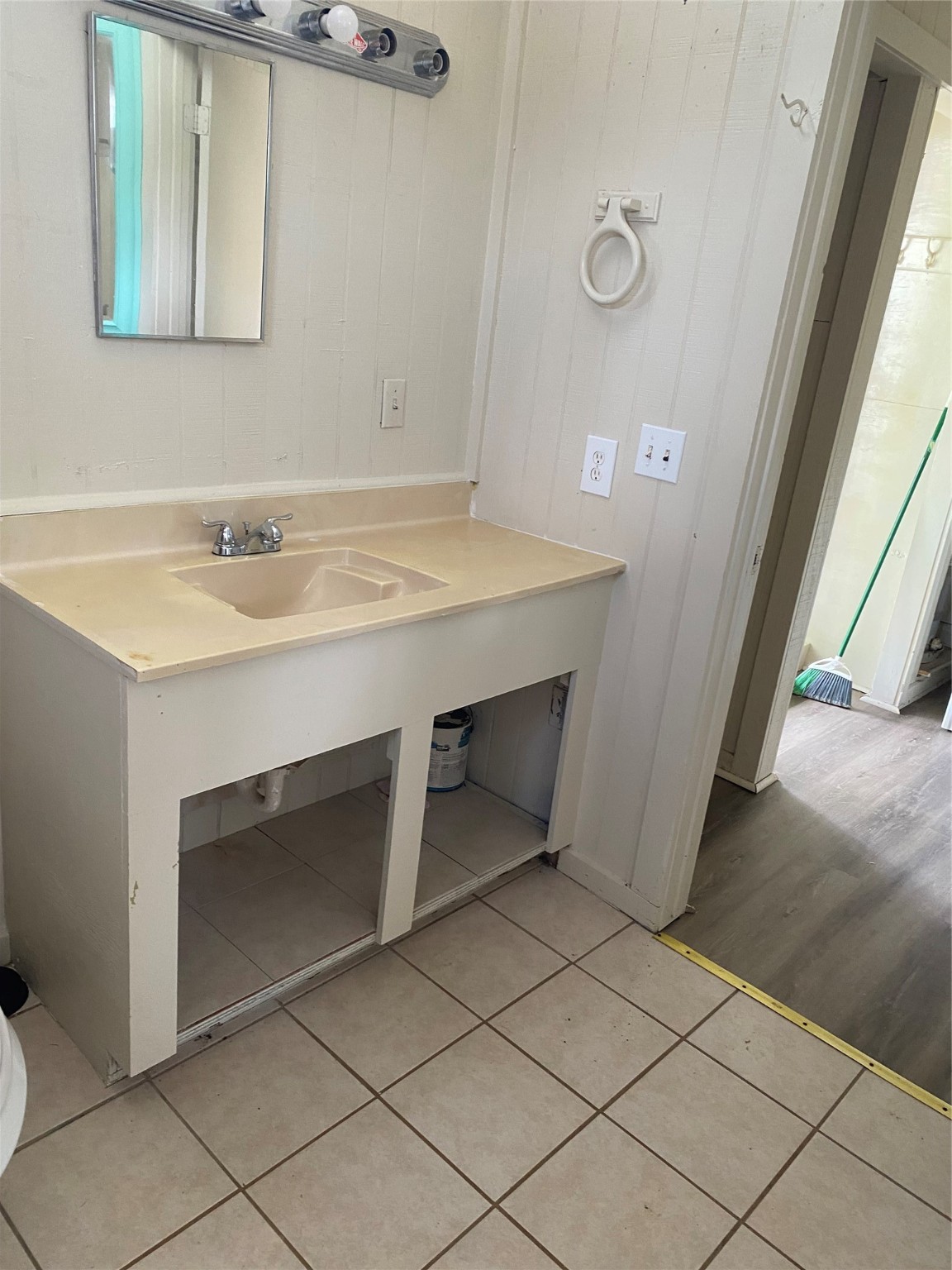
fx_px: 953
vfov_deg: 67.3
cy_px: 635
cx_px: 476
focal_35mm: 26
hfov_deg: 53.1
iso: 200
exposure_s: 1/60
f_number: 1.8
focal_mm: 4.25
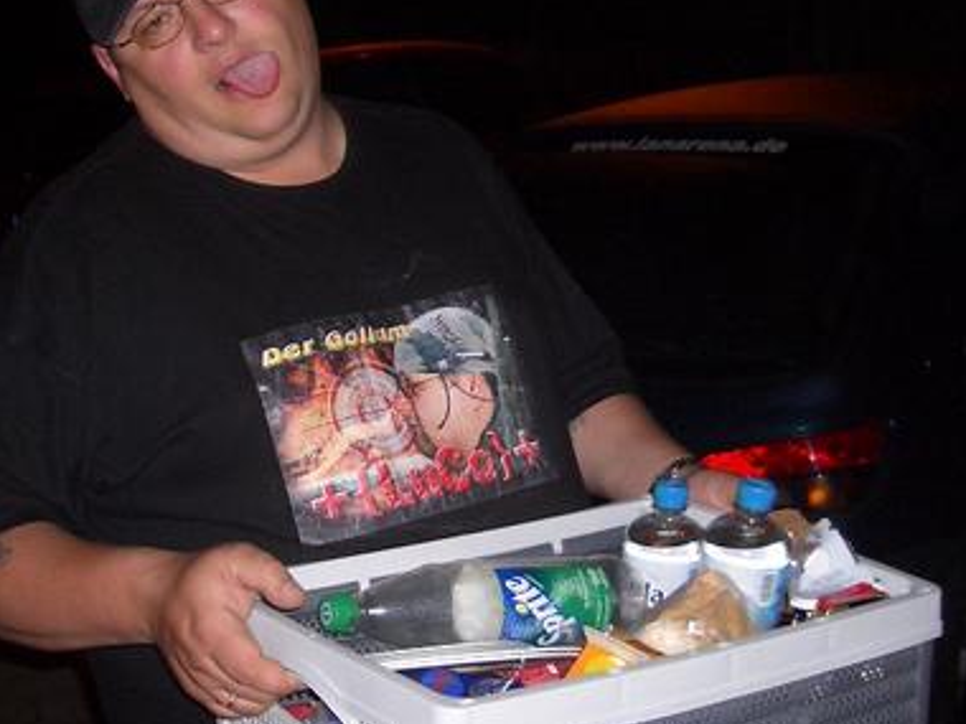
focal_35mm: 59
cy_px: 335
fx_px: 1646
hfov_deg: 32.7
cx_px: 483
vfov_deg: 24.8
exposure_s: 1/40
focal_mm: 5.8
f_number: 2.6
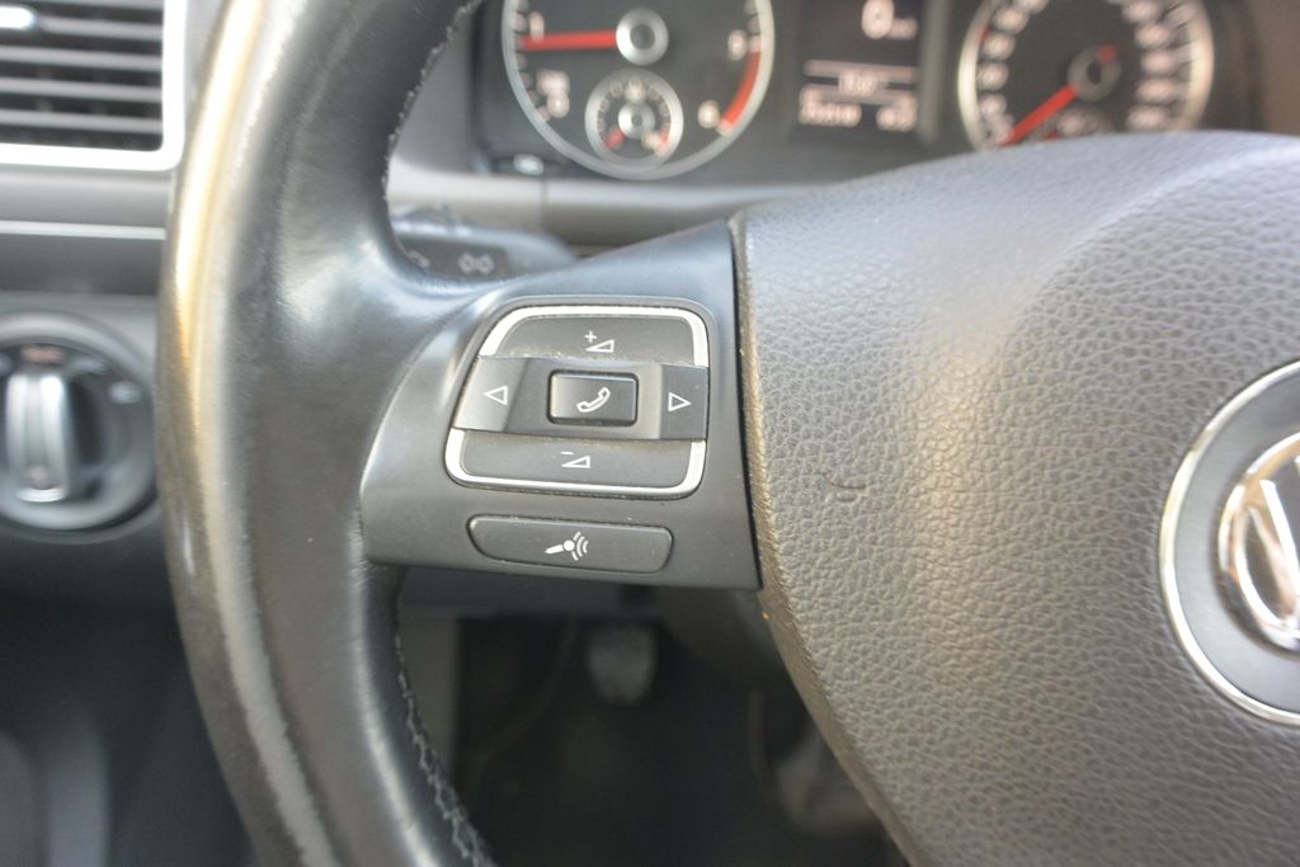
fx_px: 975
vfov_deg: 47.9
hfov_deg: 67.4
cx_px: 650
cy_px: 434
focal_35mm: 27
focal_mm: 10
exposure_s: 1/60
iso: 560
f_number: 3.5
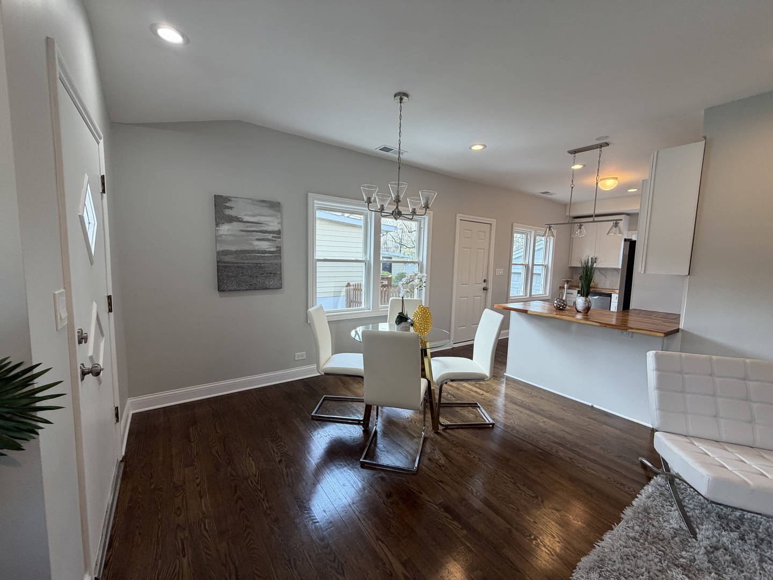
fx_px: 313
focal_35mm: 14
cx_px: 386
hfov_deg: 102.1
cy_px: 290
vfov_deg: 85.7
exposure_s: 1/120
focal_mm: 2.22
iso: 125
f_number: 2.2
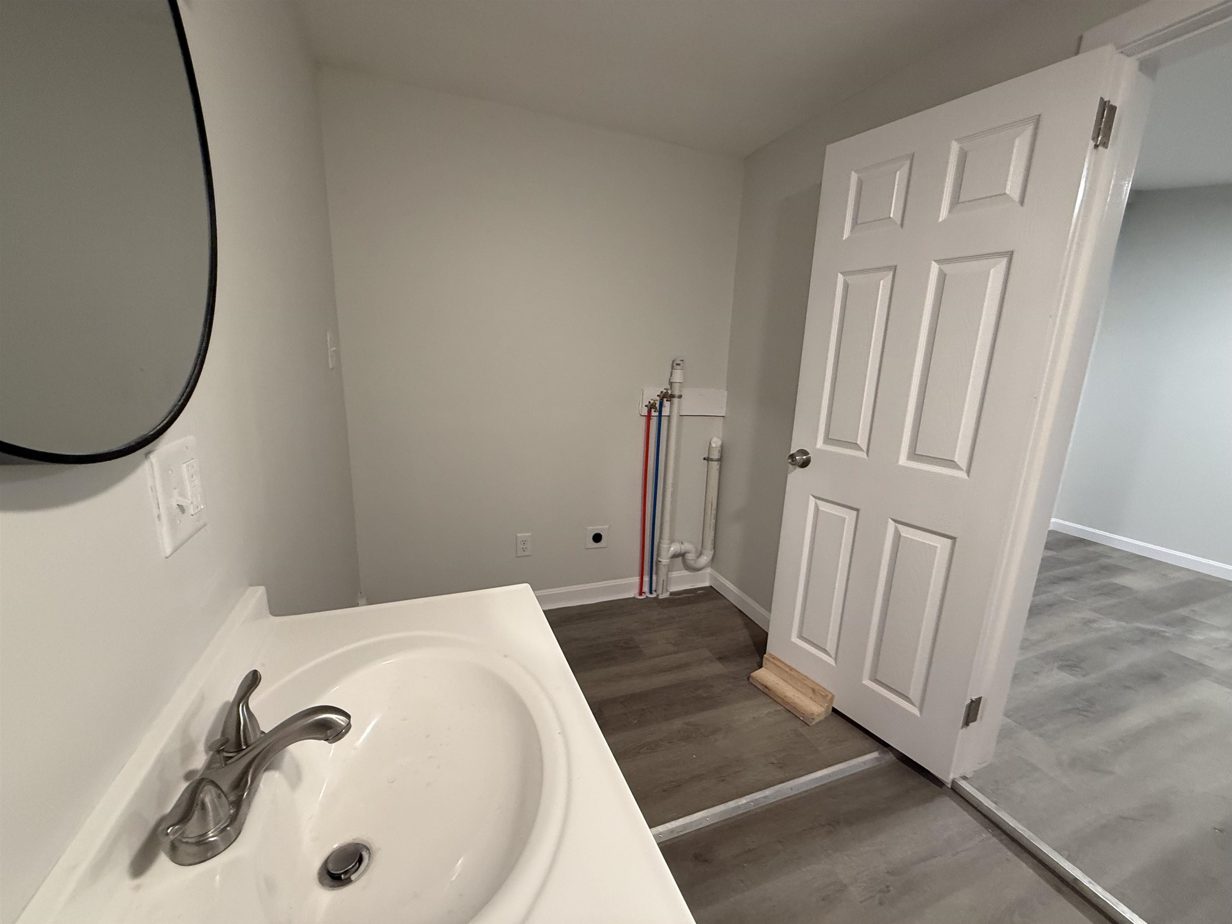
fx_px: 498
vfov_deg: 85.7
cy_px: 462
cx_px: 616
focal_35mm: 14
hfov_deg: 102.1
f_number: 2.2
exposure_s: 1/60
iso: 320
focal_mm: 2.22
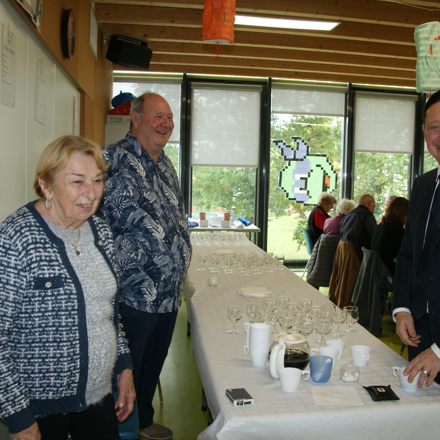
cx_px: 230
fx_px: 503
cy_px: 219
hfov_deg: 47.2
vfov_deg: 47.2
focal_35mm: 35
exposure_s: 1/60
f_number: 5.6
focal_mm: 18
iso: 400
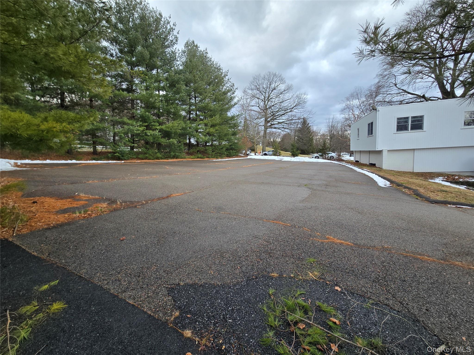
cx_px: 237
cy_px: 178
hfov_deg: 106.2
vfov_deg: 89.9
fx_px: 178
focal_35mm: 13
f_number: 2.2
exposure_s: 1/315
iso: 50
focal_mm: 2.2
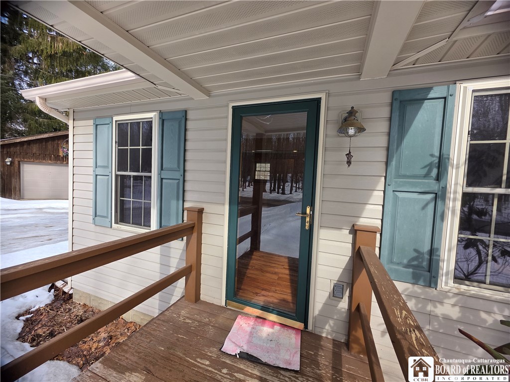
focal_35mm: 13
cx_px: 255
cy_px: 191
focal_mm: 2.2
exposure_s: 1/577
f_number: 1.9
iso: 40
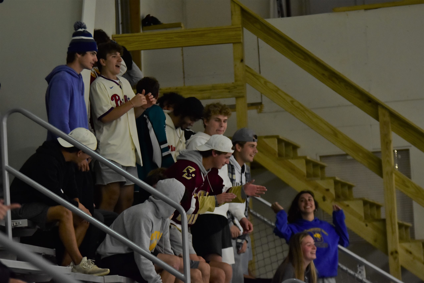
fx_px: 2473
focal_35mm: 210
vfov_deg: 6.5
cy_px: 142
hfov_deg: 9.8
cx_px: 212
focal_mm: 140
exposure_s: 1/1000
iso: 2000
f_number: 2.8
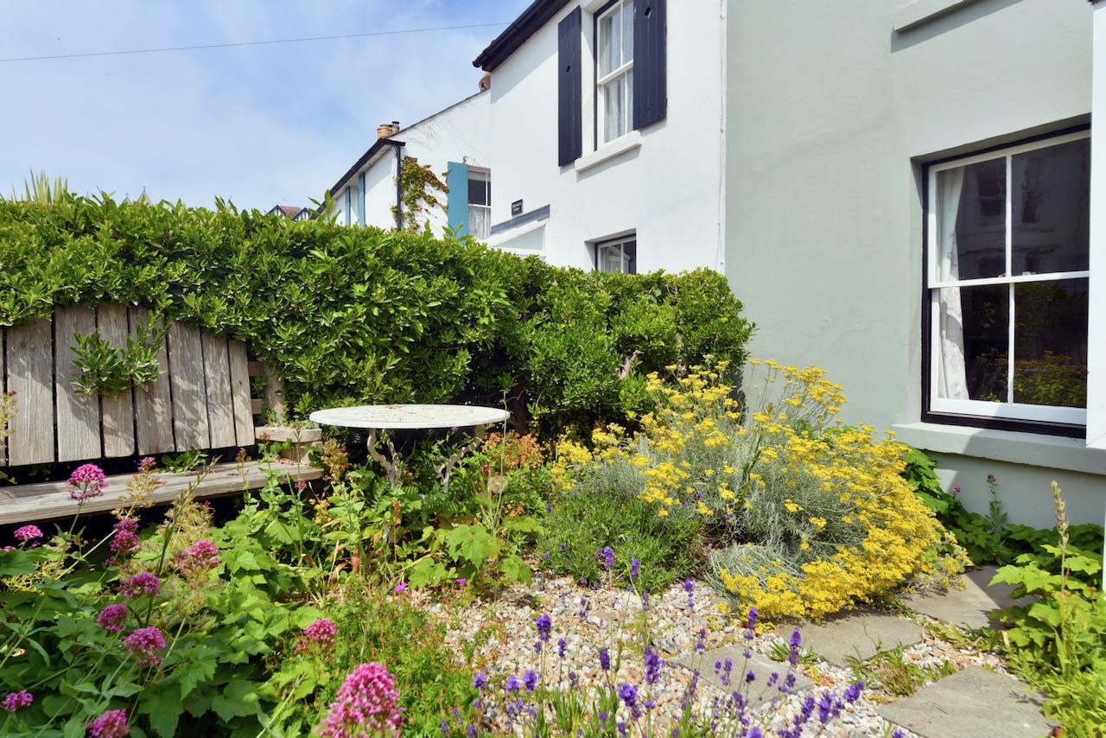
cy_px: 369
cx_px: 553
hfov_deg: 86.9
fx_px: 584
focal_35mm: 19
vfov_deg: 64.6
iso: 400
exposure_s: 1/640
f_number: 11
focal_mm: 19
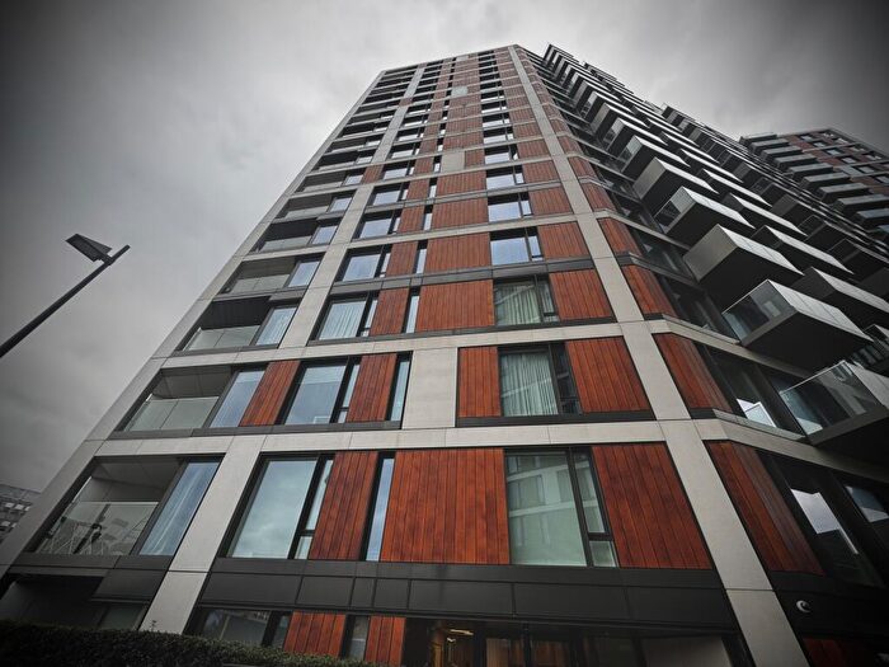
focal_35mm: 14
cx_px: 444
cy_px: 334
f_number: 2.2
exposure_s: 1/99
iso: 80
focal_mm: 2.22
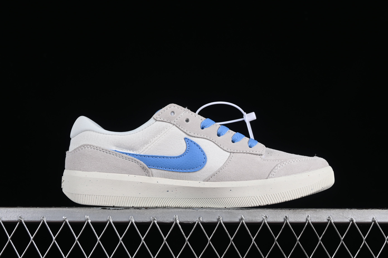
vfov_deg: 18.2
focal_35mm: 75
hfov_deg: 27.0
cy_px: 129
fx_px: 808
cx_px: 194
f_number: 8
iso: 160
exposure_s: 1/80
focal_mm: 50
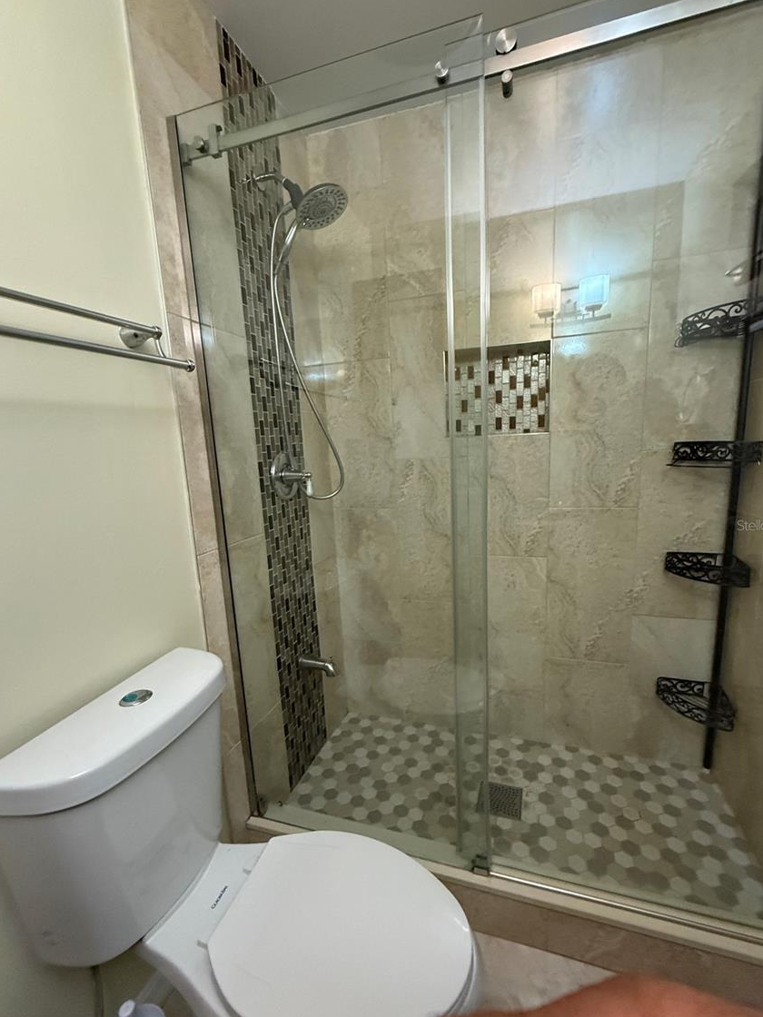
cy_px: 525
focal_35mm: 15
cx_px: 392
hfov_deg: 81.7
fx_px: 441
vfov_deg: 98.1
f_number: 2.2
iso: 800
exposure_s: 1/120
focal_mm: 2.22
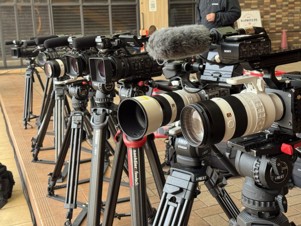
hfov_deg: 39.7
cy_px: 113
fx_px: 417
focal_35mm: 48
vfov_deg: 30.3
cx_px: 150
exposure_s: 1/60
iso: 125
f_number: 1.78
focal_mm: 6.76
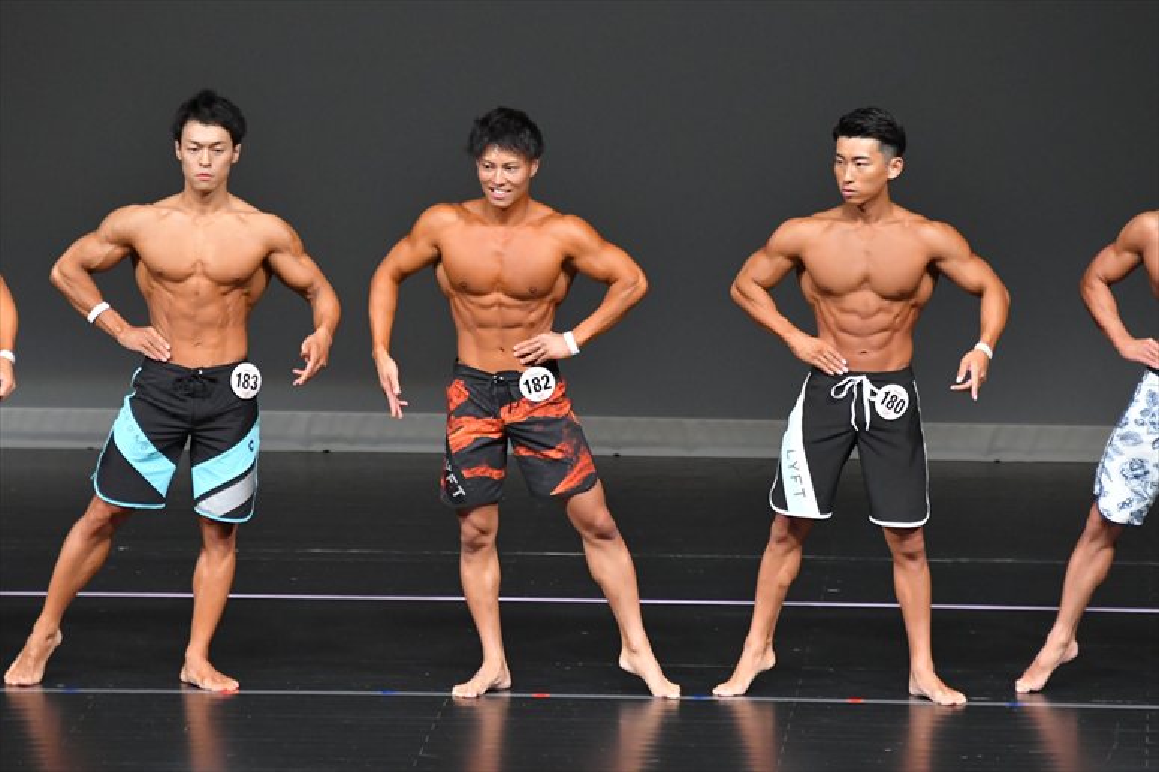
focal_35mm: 315
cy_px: 386
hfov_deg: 6.5
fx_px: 10136
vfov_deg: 4.4
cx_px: 580
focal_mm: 210
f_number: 5.6
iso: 4000
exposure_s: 1/400
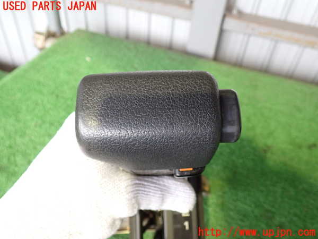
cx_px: 159
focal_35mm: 30
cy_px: 120
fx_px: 276
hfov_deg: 60.0
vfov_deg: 46.8
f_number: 2.3
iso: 500
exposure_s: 1/30
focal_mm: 5.4
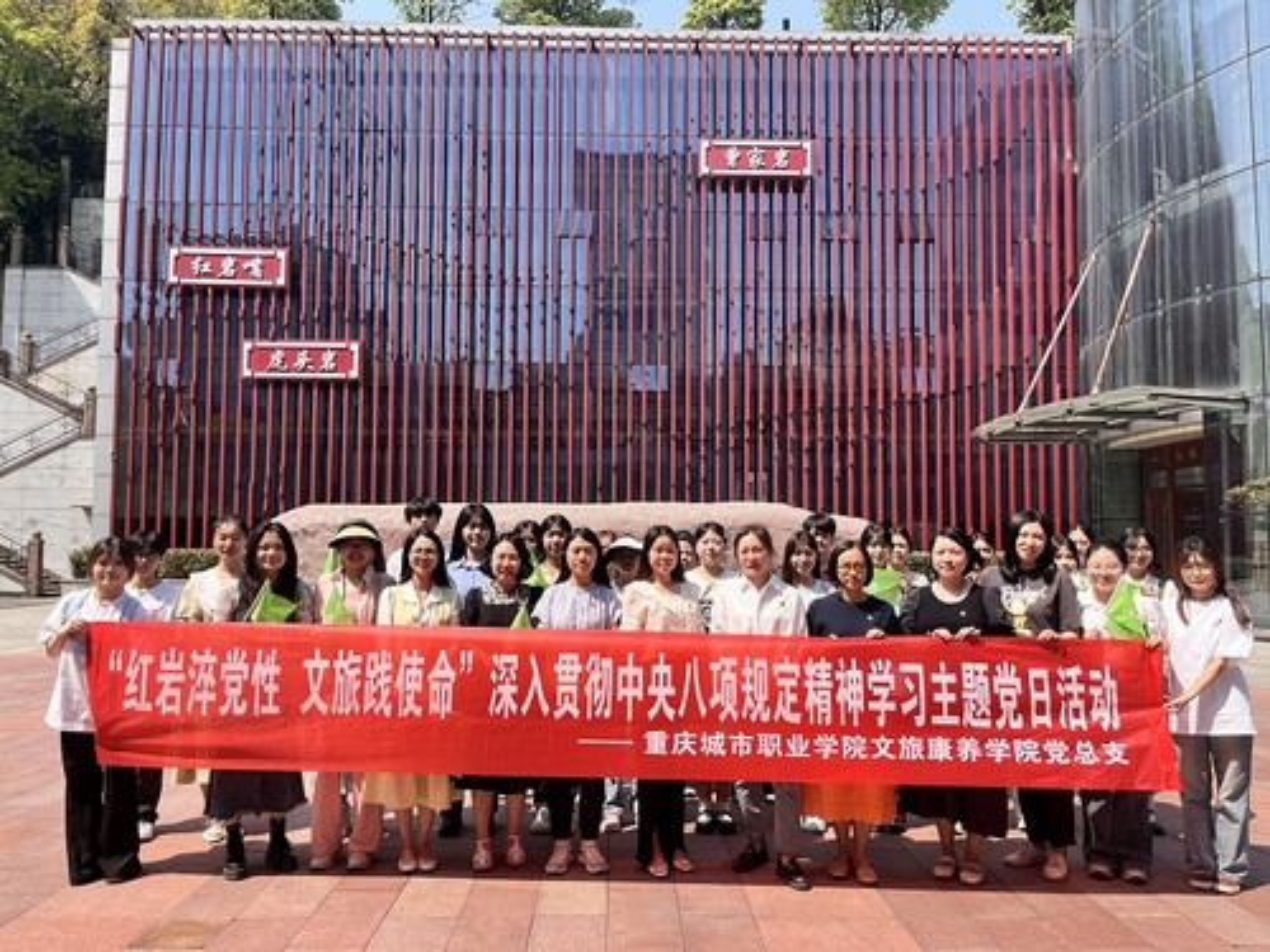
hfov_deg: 67.3
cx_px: 635
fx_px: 954
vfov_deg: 53.1
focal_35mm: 26
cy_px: 476
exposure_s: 1/1890
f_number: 1.6
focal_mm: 5.1
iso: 50
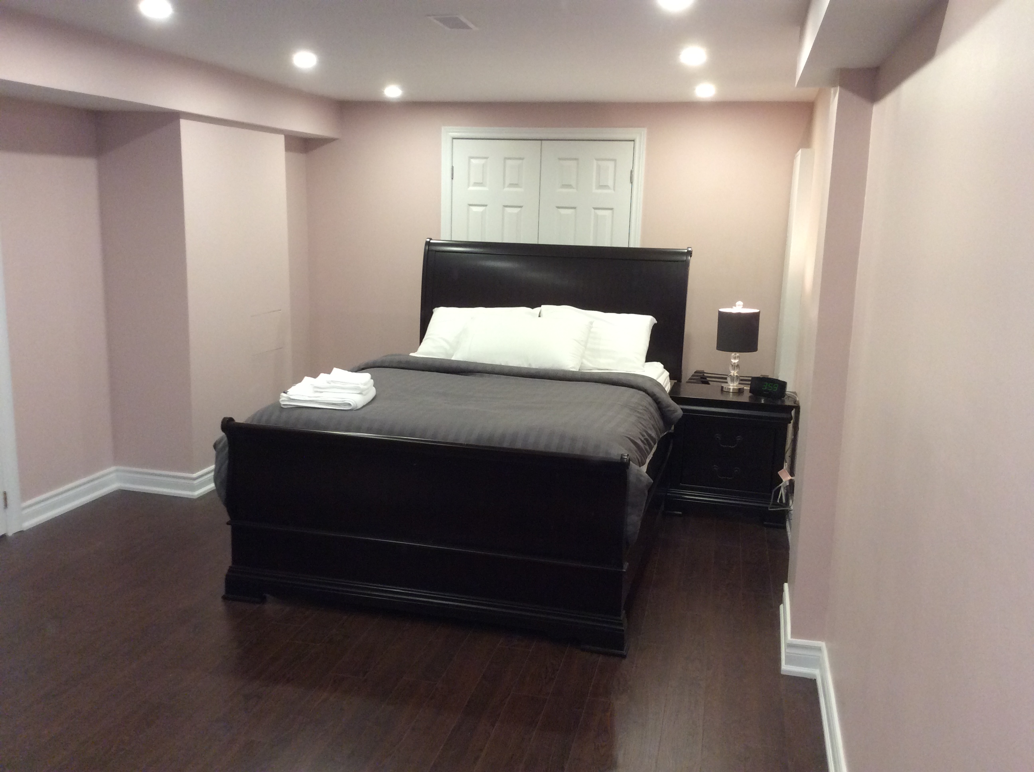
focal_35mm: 32
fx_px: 954
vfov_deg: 44.1
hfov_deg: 56.9
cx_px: 517
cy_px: 386
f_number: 2.4
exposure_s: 1/24
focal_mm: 3.3
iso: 125
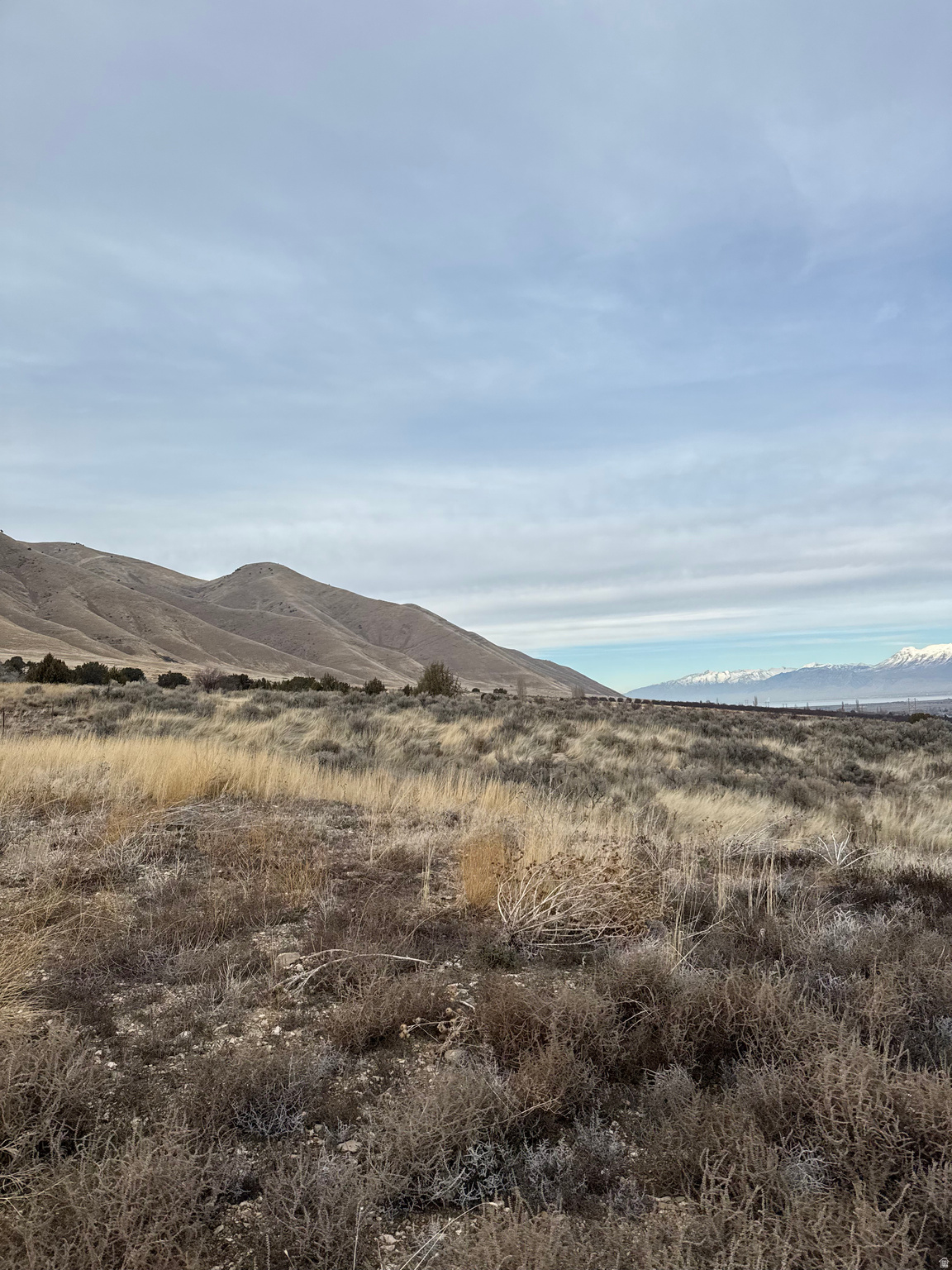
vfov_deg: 71.6
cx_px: 476
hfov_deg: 56.8
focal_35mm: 24
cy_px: 635
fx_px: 880
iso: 80
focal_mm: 6.76
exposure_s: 1/3413
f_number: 1.78
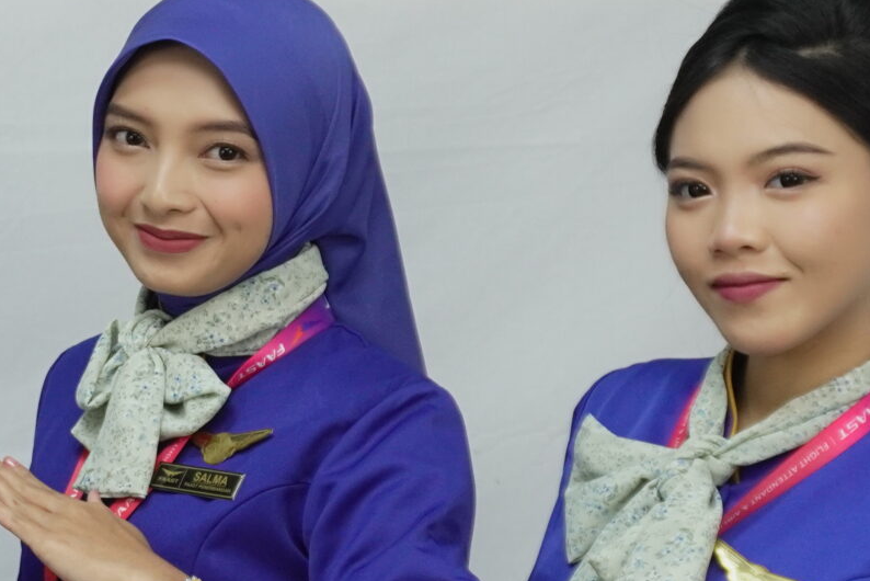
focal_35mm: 116
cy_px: 538
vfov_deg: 11.7
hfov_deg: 17.2
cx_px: -39
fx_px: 2804
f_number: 5.6
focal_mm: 24
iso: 1000
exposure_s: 1/50
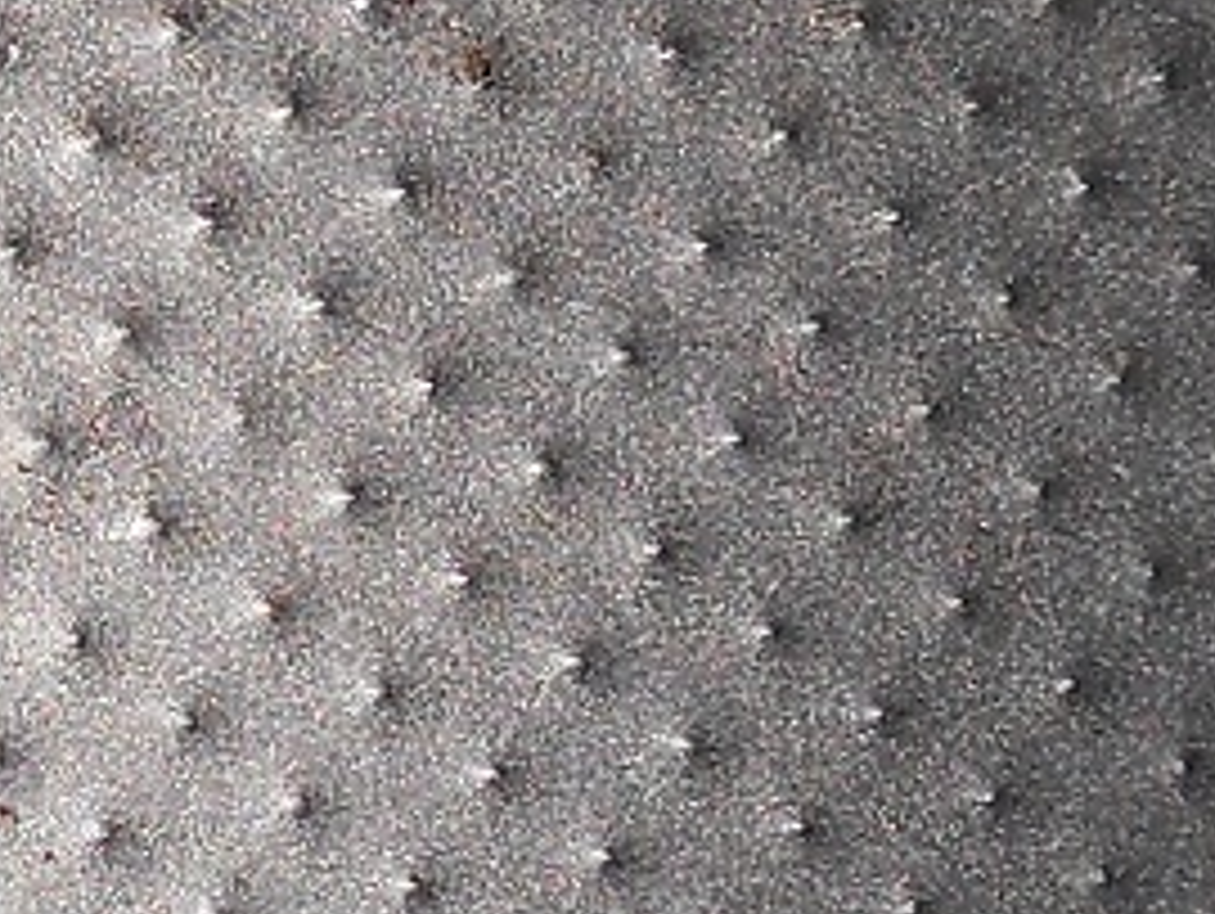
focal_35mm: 218
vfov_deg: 6.8
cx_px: -398
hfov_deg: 8.9
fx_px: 7658
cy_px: 450
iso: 80
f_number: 3.1
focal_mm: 6.72
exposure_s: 1/30
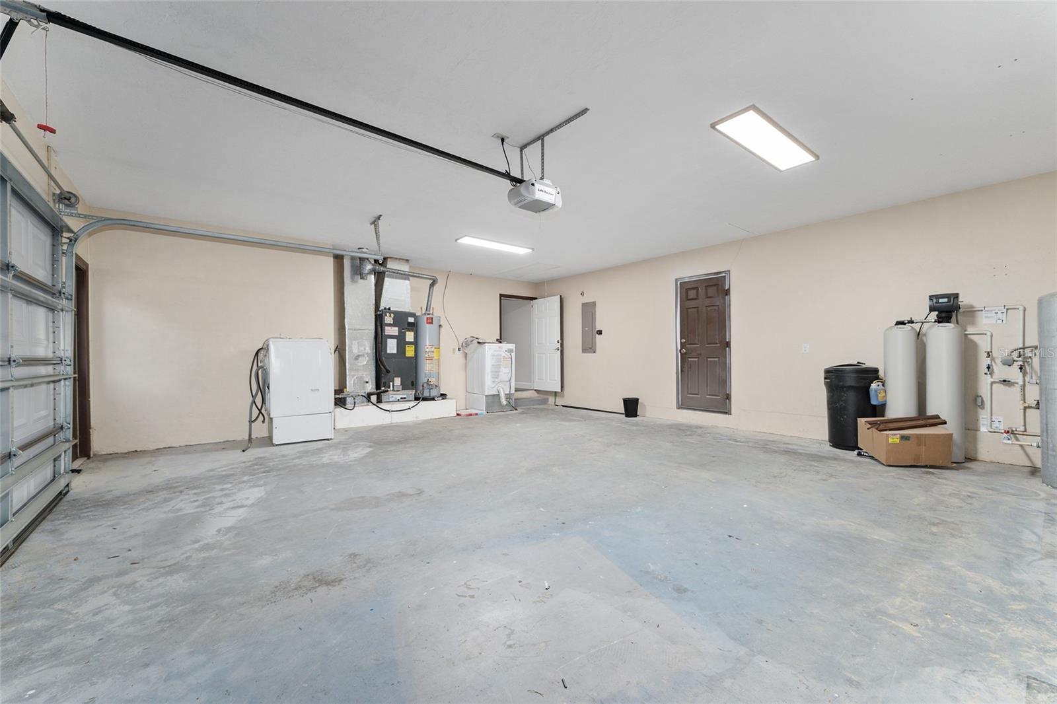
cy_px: 352
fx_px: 411
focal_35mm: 14
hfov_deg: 104.3
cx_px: 528
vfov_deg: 81.2
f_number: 7.1
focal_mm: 14
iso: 500
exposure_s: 1/4
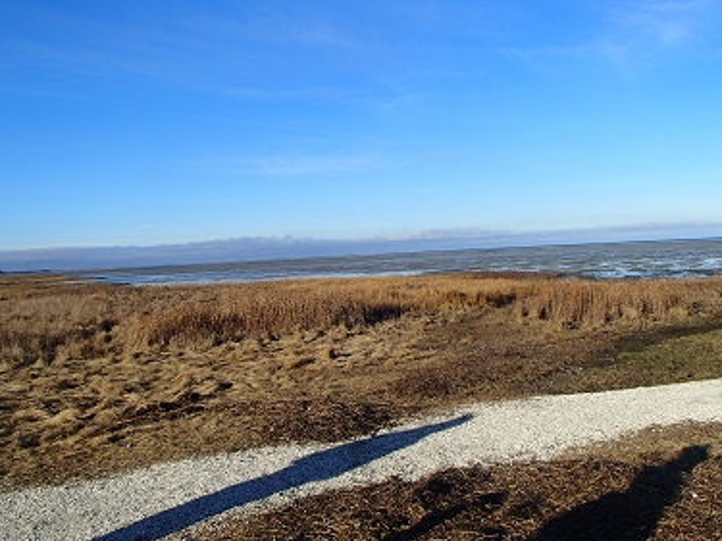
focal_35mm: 32
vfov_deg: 44.1
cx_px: 372
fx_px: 667
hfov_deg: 56.8
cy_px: 262
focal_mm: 5.4
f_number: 11
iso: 100
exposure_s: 1/125
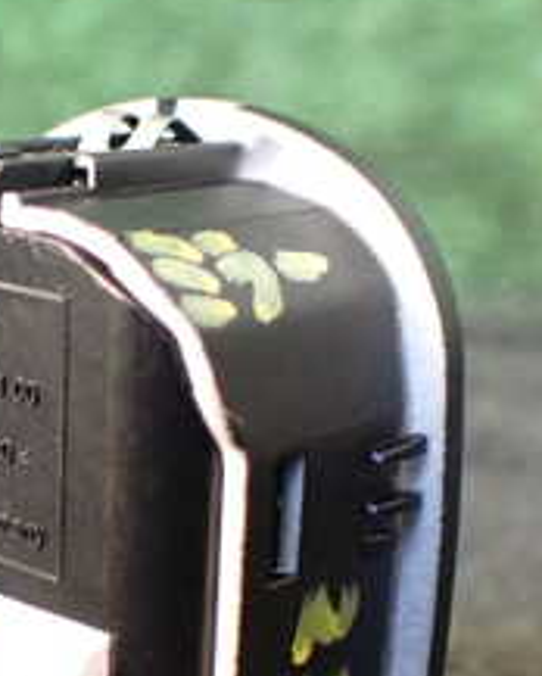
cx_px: 90
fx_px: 1622
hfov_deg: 18.7
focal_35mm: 81
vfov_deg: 23.3
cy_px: 505
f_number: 2.3
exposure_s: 1/125
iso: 800
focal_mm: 5.4
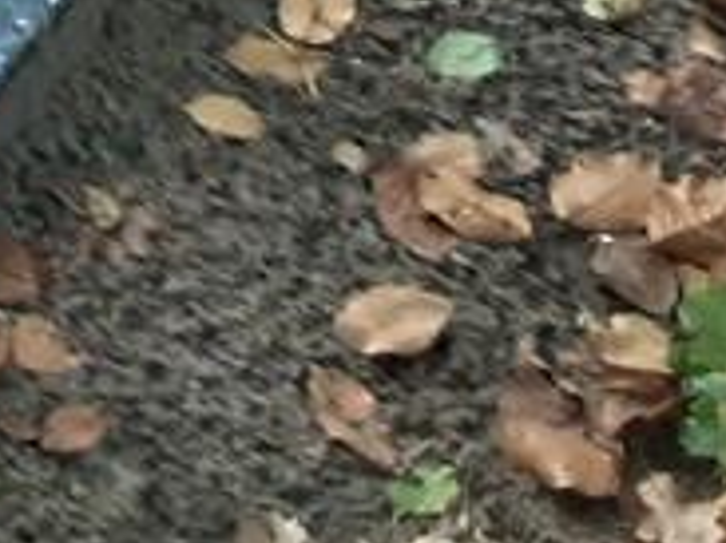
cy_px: -904
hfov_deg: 12.0
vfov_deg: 8.7
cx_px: -649
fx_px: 3144
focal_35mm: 150
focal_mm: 2.9
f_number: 1.9
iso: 100
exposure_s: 1/50
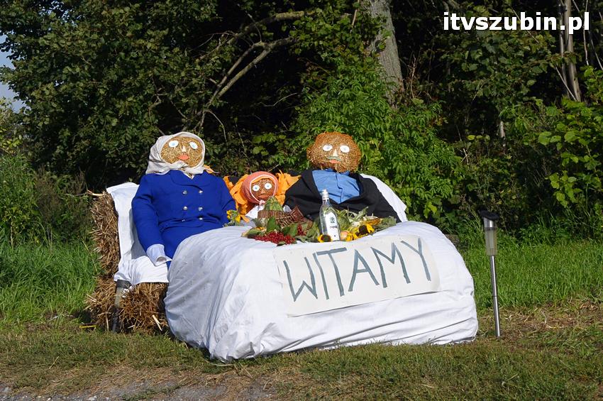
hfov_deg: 29.3
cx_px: 302
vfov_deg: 19.7
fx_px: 1155
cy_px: 200
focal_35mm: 69
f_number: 14
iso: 800
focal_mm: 46
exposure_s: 1/800
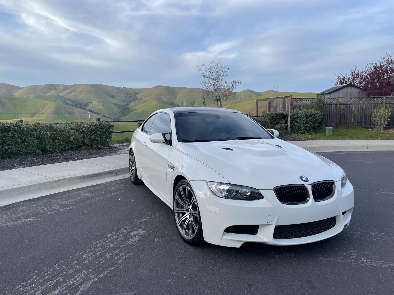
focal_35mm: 26
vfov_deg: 53.1
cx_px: 197
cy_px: 148
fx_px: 296
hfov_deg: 67.3
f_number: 1.6
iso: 32
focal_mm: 4.2
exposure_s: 1/651
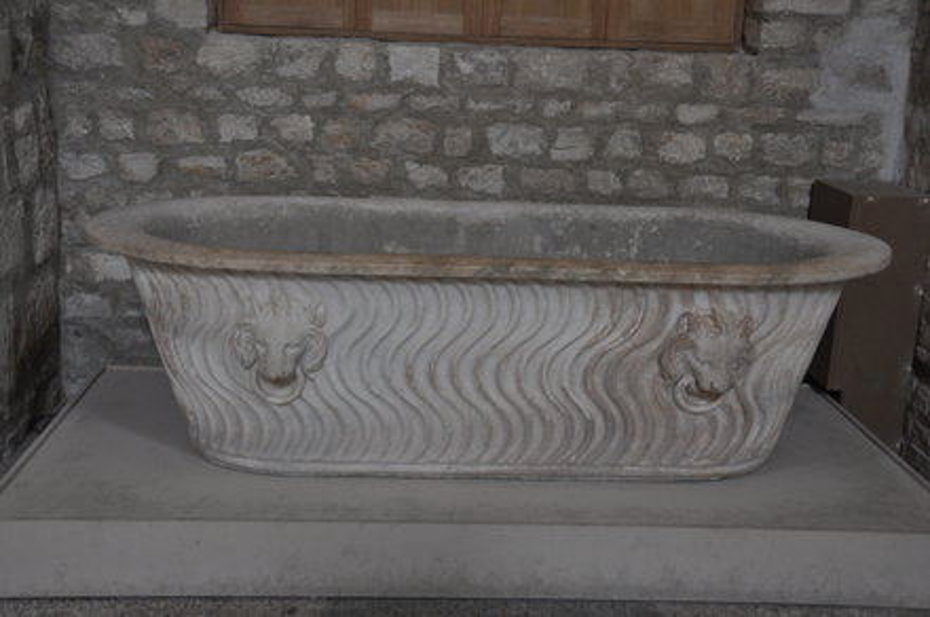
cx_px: 465
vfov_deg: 28.0
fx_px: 1238
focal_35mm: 48
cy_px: 308
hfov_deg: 41.2
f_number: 4
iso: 500
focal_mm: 32
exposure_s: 1/60
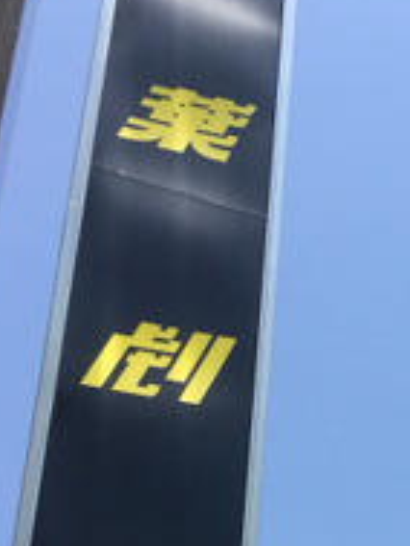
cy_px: 754
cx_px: 534
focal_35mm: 92
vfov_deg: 19.3
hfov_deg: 15.3
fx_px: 1451
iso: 32
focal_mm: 4.2
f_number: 2.2
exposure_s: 1/1799
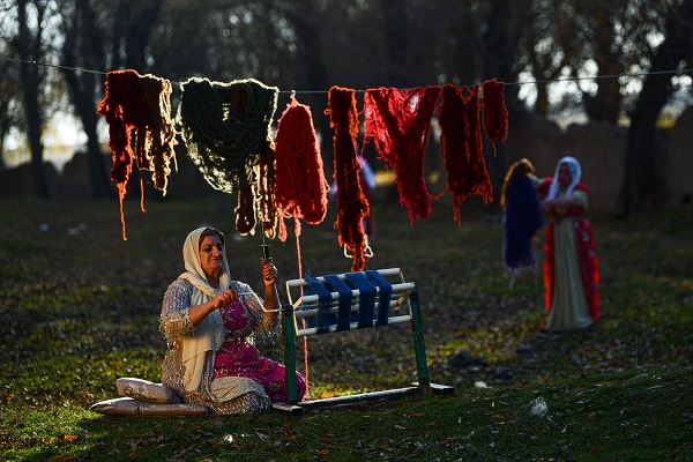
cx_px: 346
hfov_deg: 17.1
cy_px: 231
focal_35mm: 120
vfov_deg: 11.4
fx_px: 2310
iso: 125
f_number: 2.8
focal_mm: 120
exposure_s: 1/1600
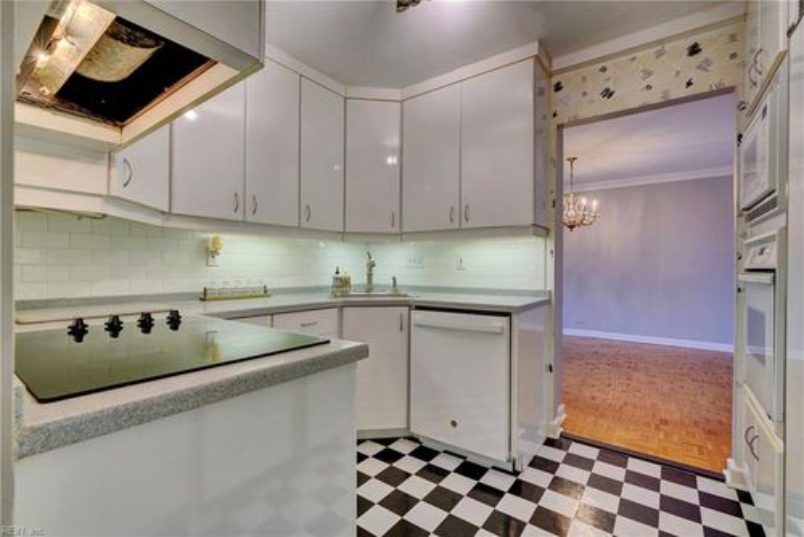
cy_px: 268
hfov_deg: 96.7
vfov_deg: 73.8
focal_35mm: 16
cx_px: 402
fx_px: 358
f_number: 9
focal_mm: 16
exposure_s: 1/10
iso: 500
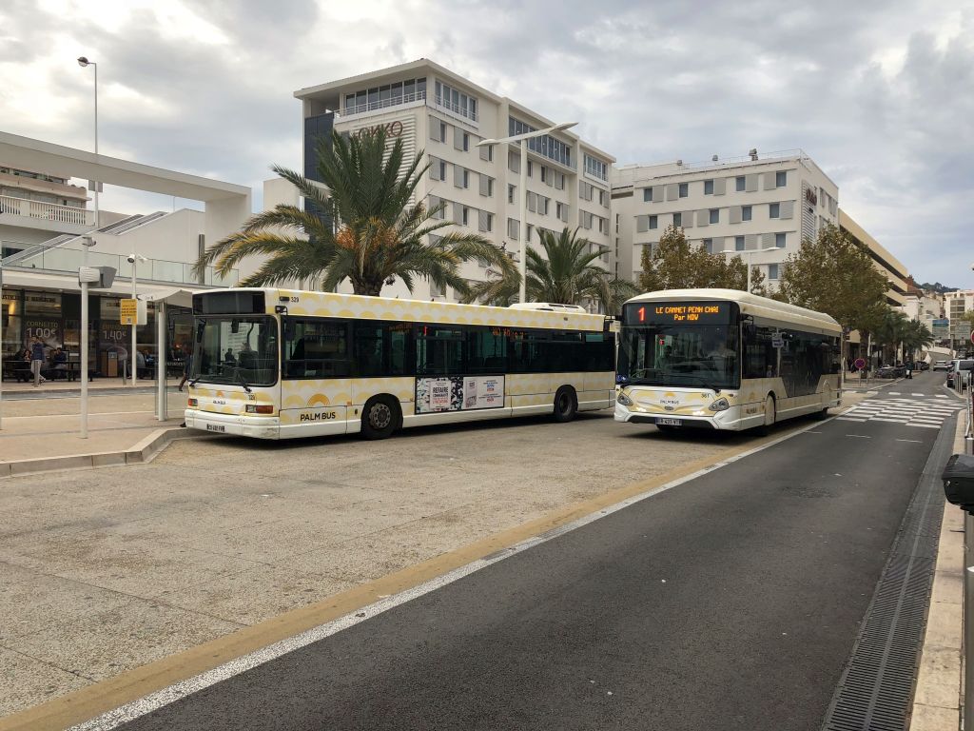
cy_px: 366
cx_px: 487
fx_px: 788
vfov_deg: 49.7
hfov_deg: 63.4
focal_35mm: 28
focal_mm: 4
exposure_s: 1/302
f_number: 1.8
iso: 20
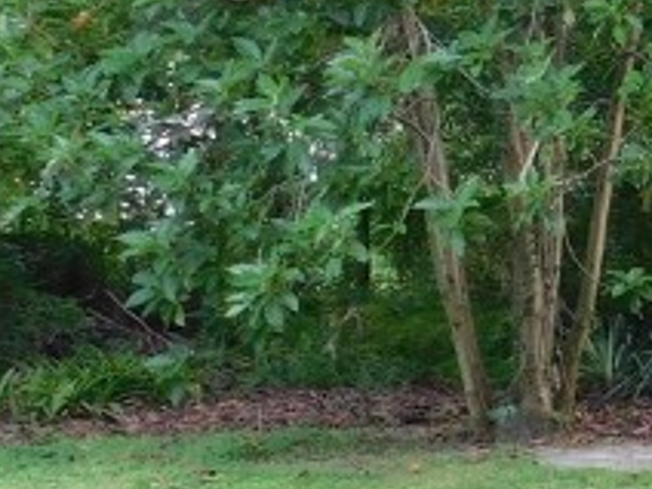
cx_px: 1095
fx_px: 2091
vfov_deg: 13.3
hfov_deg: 15.7
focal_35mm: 111
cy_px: 200
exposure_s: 1/30
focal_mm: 4
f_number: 3
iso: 180
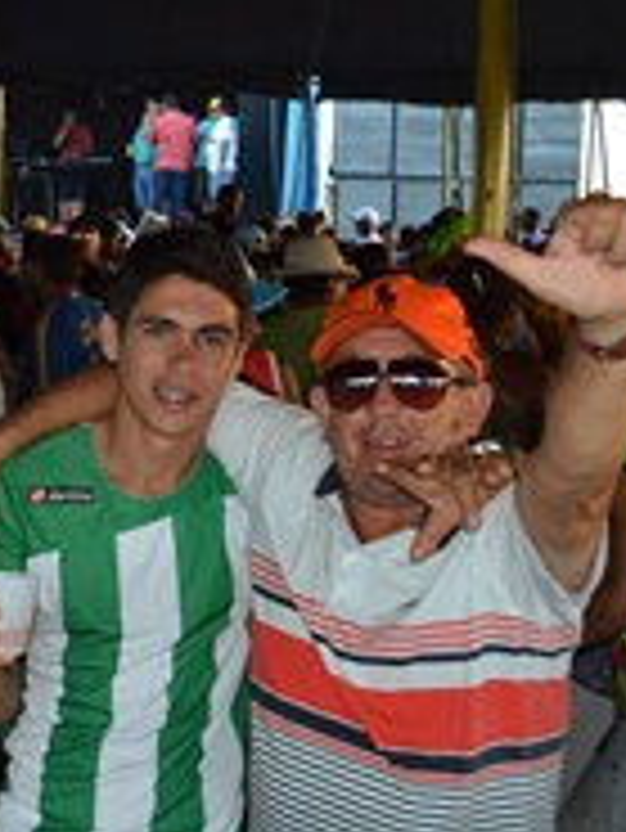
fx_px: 1517
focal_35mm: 63
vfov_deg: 30.7
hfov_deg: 22.2
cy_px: 412
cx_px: -36
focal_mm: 18
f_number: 3.5
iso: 400
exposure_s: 1/60
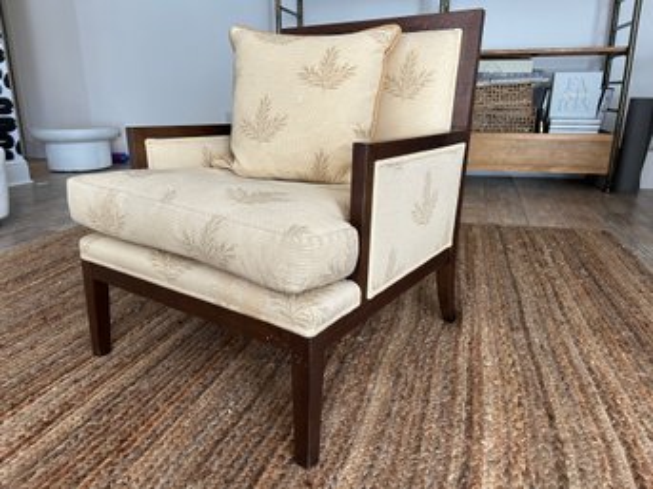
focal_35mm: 26
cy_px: 244
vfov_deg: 53.0
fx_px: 490
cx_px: 326
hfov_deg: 67.3
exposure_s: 1/86
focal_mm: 5.7
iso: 125
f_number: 1.5
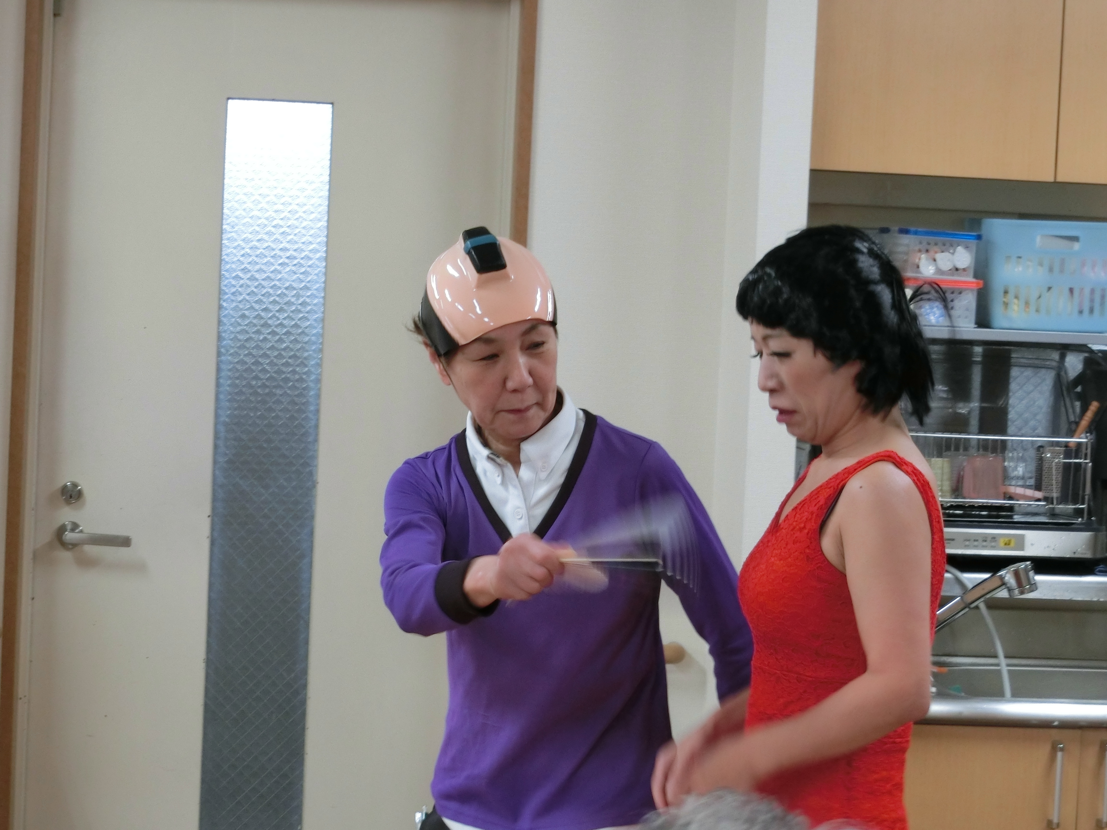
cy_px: 415
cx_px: 554
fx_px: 2974
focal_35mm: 93
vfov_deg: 15.9
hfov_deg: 21.1
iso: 400
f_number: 5.6
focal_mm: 16.5
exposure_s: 1/20
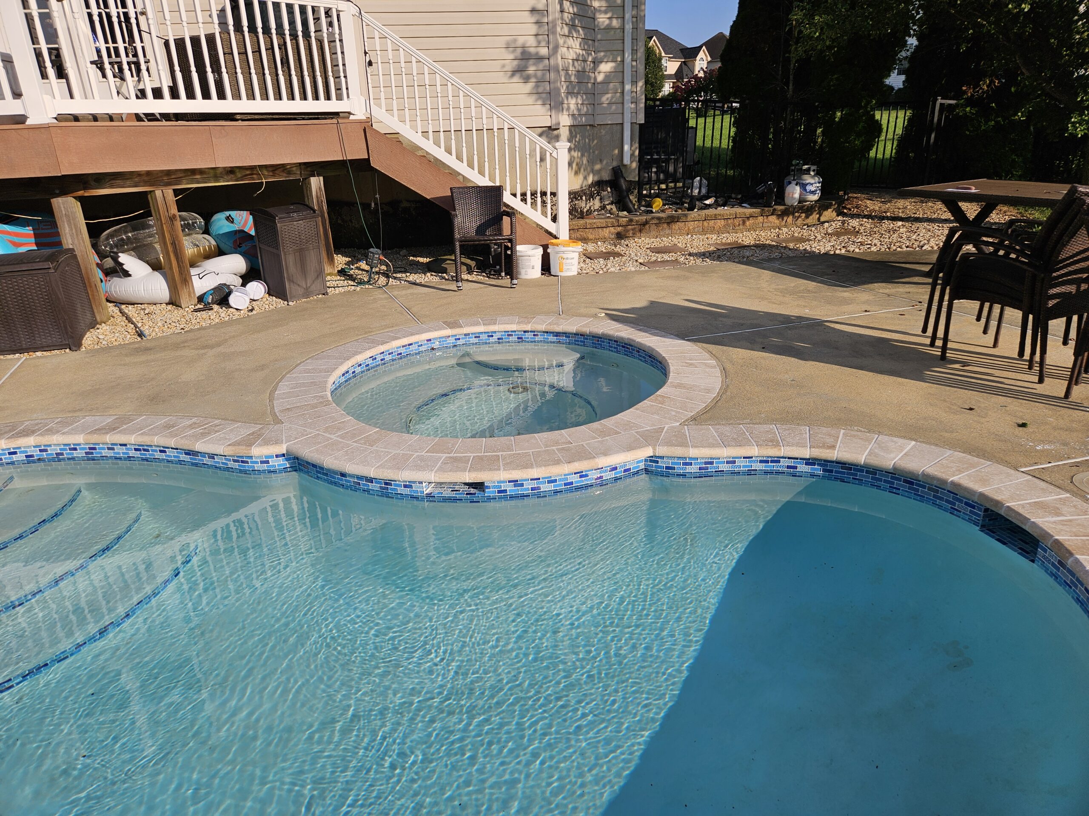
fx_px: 724
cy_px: 408
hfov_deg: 73.9
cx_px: 544
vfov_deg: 58.9
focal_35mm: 23
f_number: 1.8
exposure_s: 1/2365
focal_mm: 5.4
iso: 25
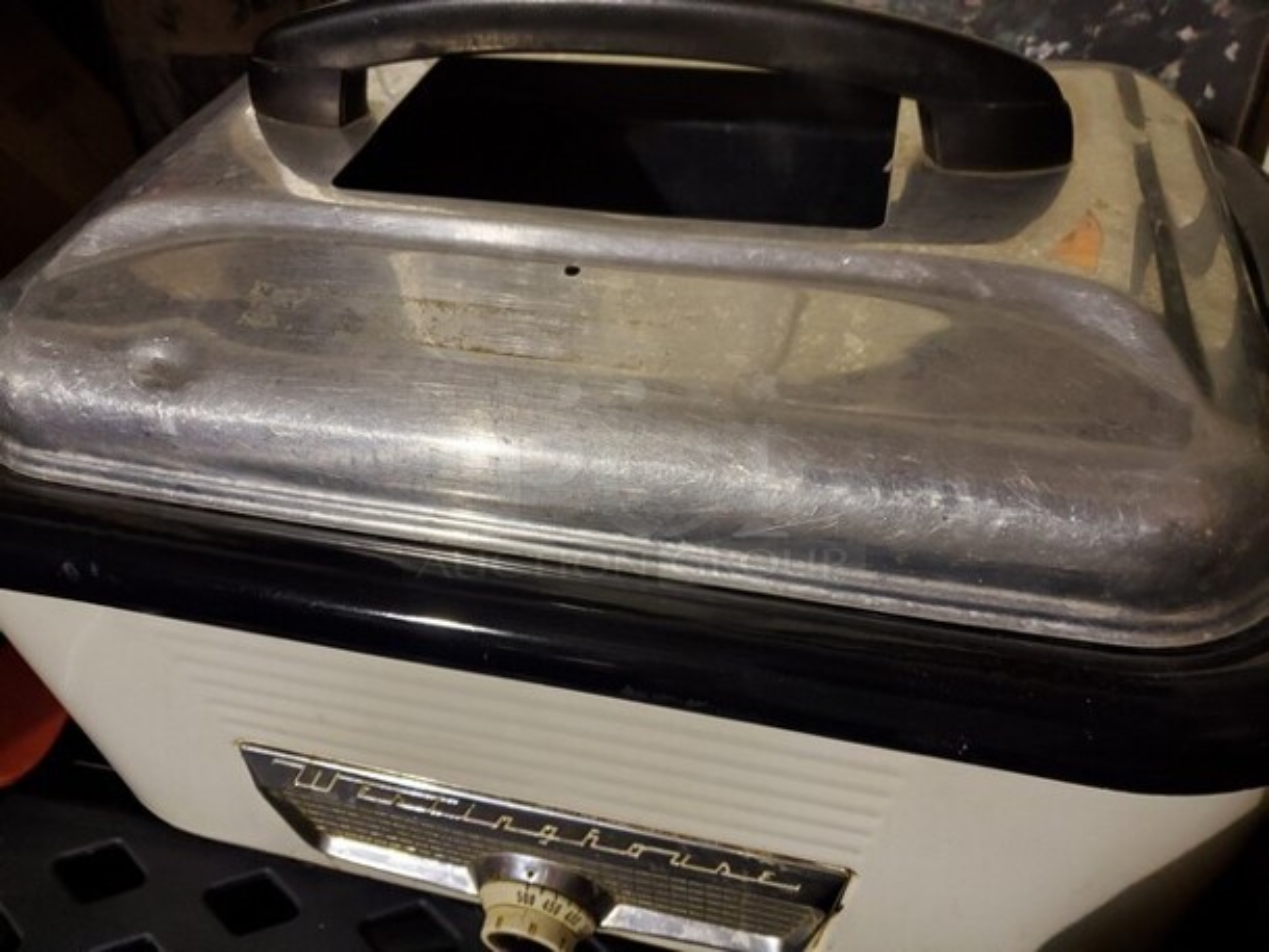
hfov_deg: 67.3
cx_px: 634
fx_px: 954
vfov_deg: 53.1
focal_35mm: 26
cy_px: 476
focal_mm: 4.3
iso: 200
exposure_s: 1/40
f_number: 1.5
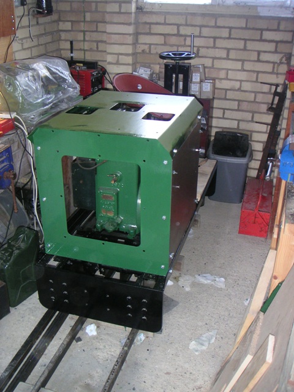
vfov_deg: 49.0
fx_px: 430
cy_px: 196
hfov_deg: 37.7
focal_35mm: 38
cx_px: 147
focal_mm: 6
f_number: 2.8
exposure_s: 1/45
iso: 160
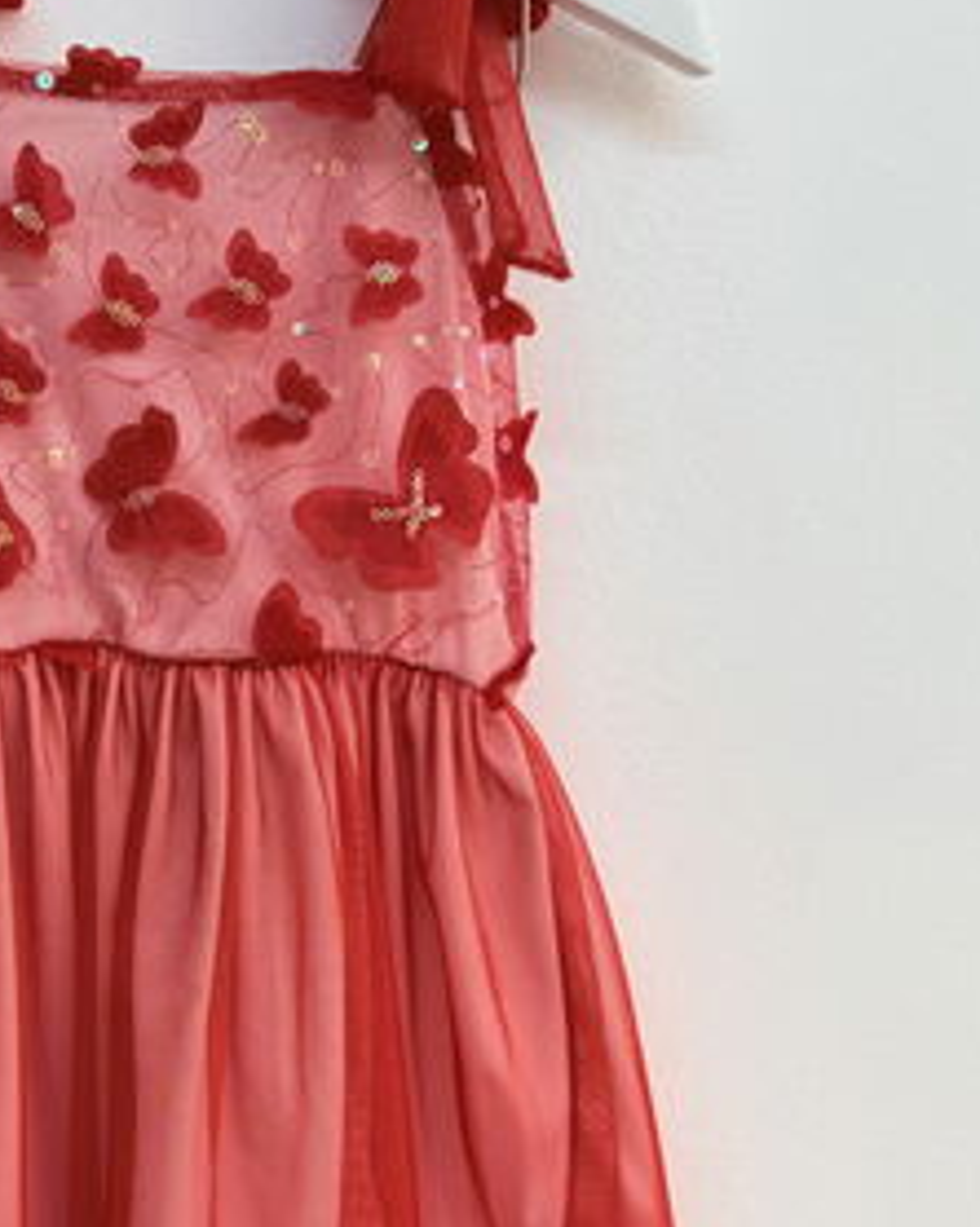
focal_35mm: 45
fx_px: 1633
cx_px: 119
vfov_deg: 40.6
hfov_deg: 32.0
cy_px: 823
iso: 100
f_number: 1.78
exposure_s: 1/100
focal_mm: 6.76
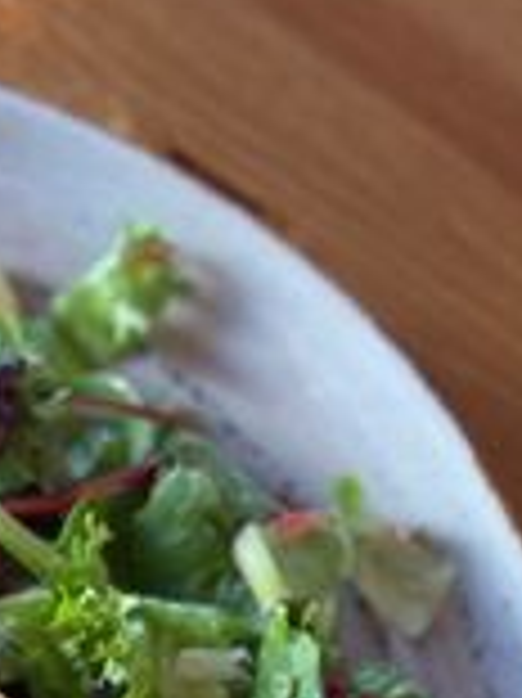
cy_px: 826
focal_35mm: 132
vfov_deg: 14.5
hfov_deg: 11.0
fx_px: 2658
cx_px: -144
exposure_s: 1/50
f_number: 1.78
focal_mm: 6.76
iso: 50
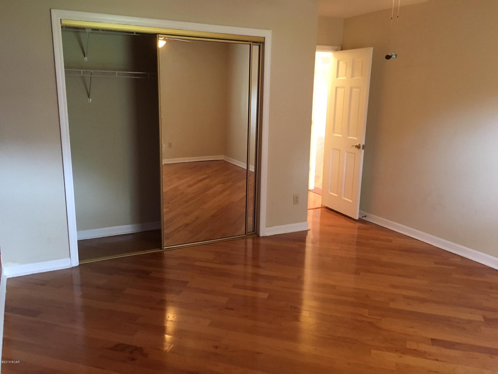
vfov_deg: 48.2
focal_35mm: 29
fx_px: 417
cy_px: 187
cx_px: 249
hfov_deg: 61.7
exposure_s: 1/15
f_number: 2.2
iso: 200
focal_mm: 4.15
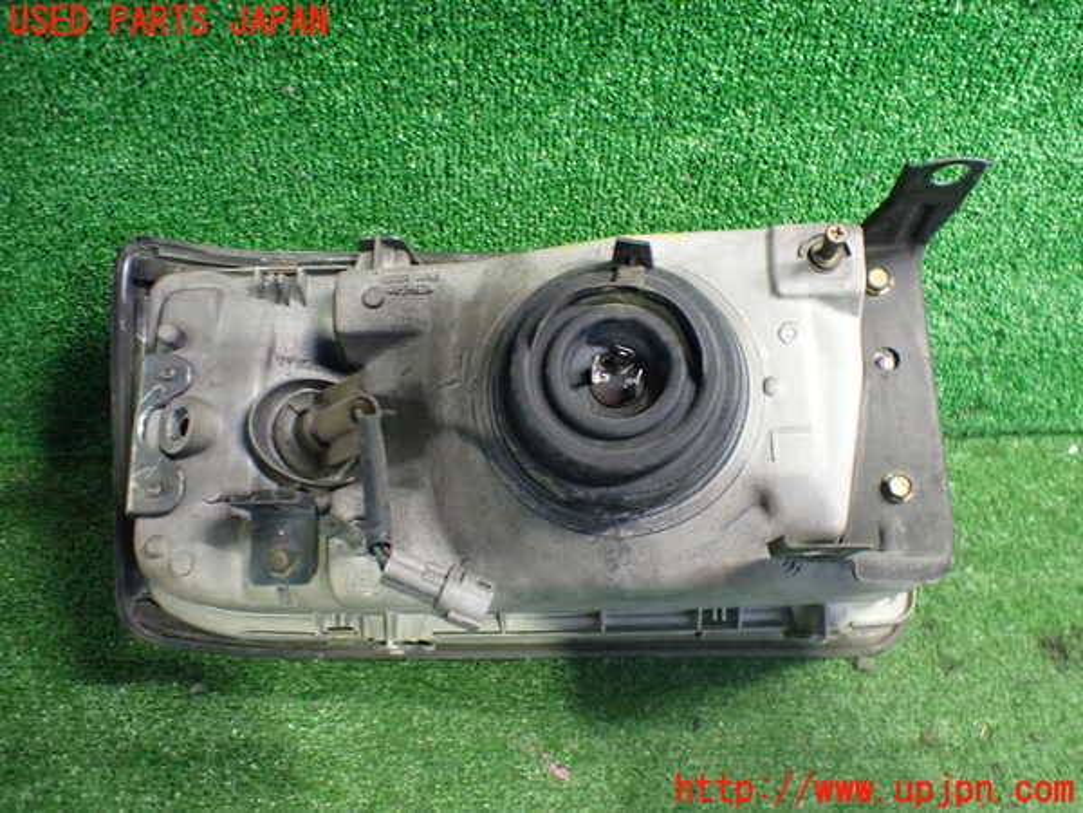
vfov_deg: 46.8
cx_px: 542
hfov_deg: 60.0
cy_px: 406
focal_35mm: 30
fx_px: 939
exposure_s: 1/40
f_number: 2.3
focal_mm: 5.4
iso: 800
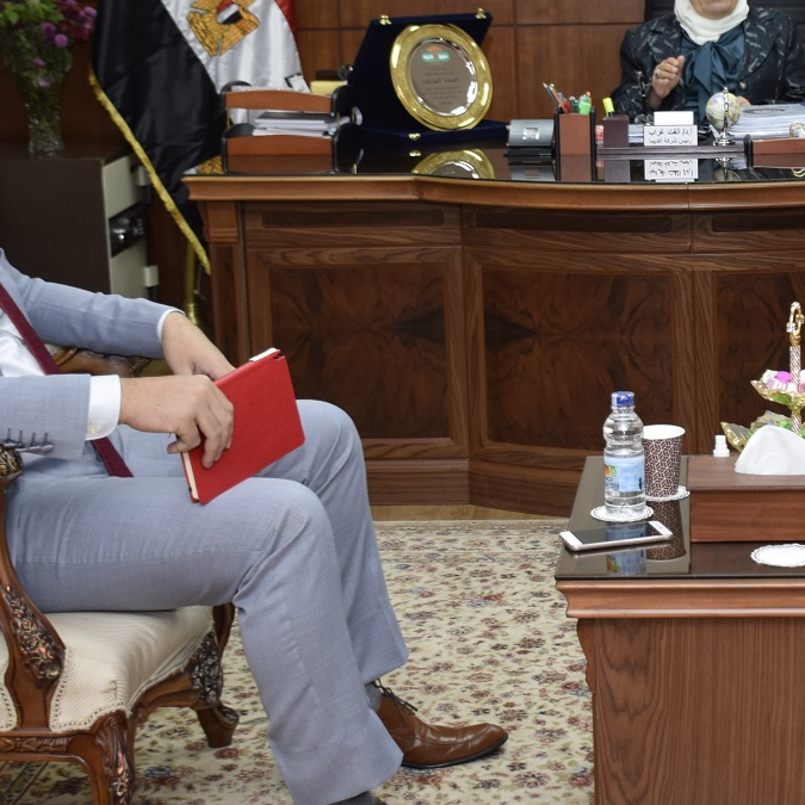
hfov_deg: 21.7
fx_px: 2056
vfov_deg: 22.1
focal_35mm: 78
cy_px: 302
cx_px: 704
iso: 320
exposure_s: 1/160
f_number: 3.8
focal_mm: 23
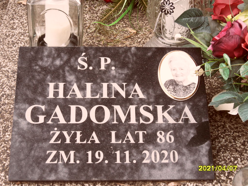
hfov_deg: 32.2
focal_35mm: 60
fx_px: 430
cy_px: 93
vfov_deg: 24.4
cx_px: 124
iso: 100
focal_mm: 10.3
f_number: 4
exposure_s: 1/60
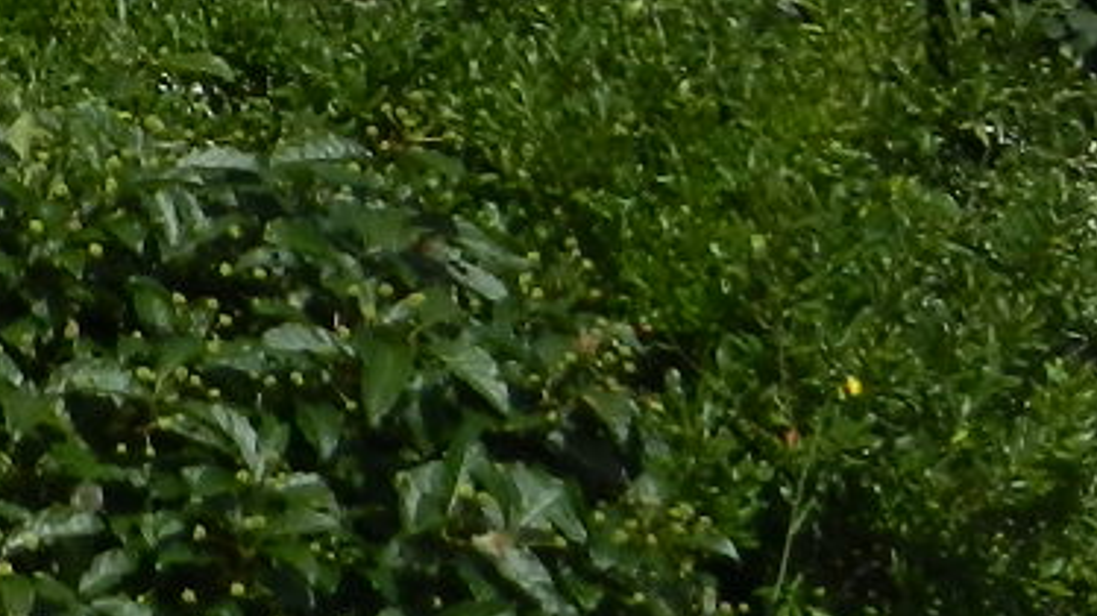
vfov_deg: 6.7
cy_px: -780
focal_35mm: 173
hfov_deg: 12.1
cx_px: -329
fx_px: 5030
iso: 160
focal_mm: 5.1
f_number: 7.2
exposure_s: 1/640
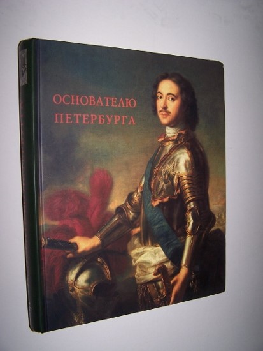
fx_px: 385
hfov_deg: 37.7
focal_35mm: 38
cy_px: 176
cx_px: 132
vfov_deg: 49.0
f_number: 2.8
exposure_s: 1/60
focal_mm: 6.3
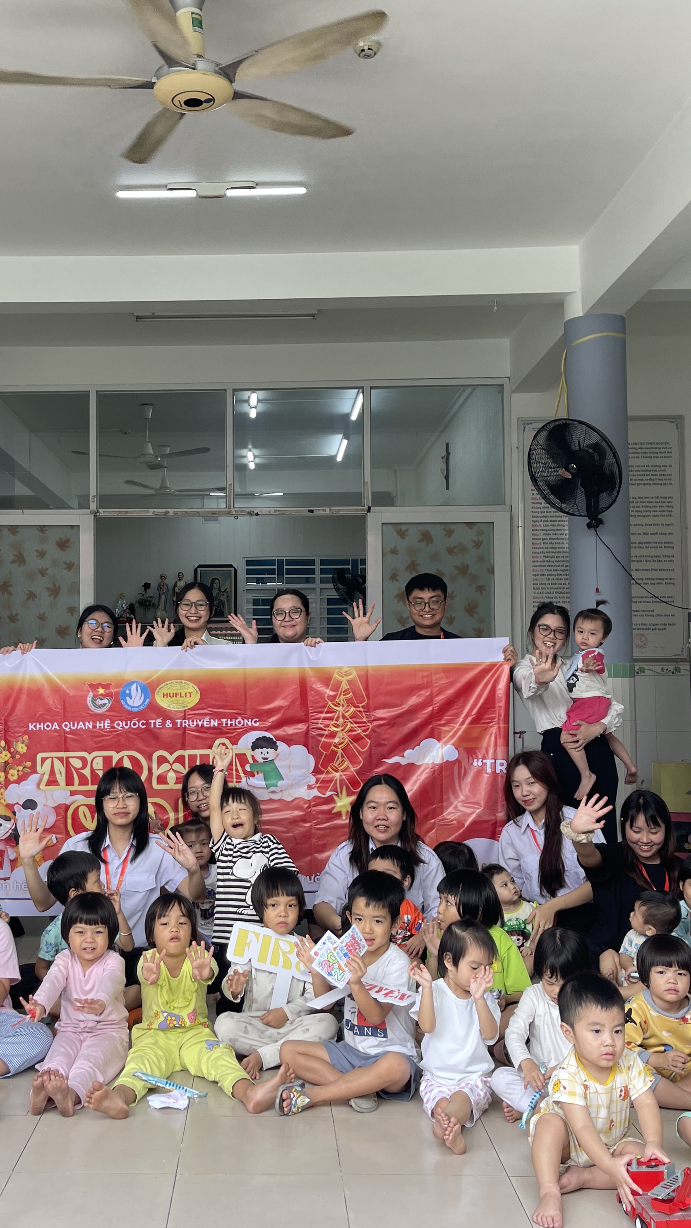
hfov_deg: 31.8
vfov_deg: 54.0
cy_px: 607
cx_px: 239
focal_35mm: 37
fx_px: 1205
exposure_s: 1/100
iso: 40
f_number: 1.6
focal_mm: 5.1
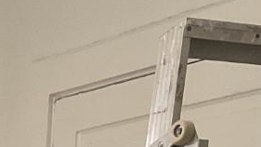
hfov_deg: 11.6
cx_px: -294
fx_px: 1121
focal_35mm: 162
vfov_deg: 7.0
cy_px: 379
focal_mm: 3
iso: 64
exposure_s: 1/120
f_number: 1.8
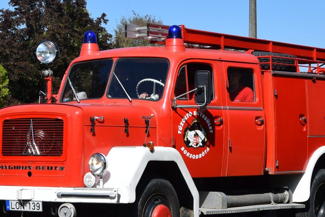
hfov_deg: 15.6
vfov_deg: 10.5
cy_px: 112
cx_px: 162
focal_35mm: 131
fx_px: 1183
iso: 400
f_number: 8
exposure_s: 1/2000
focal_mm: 40
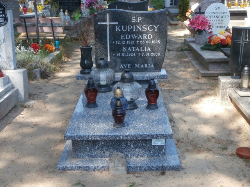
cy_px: 94
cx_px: 125
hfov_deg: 33.8
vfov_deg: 25.7
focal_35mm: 57
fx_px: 412
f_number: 4.5
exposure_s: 1/160
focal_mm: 10.11
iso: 100
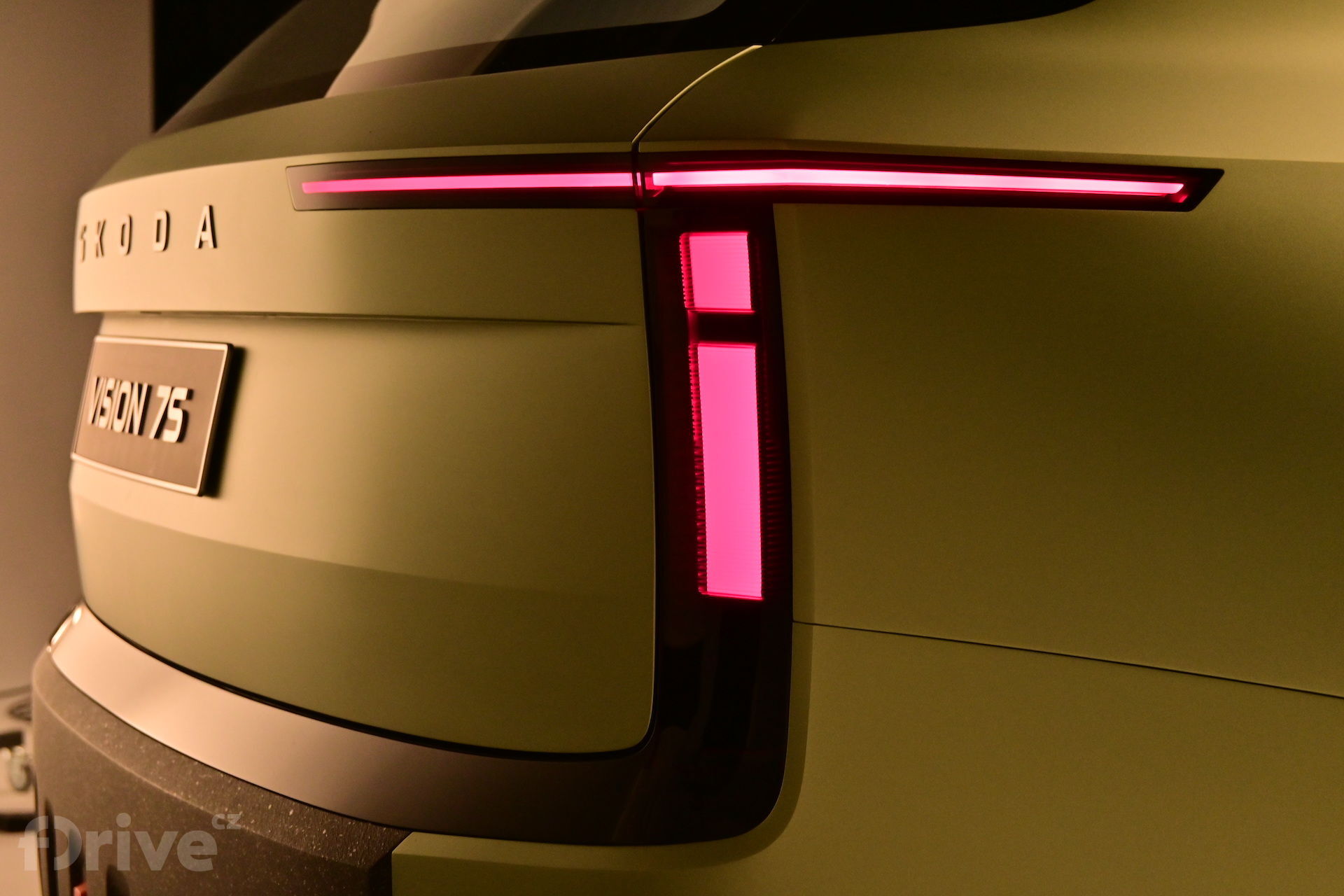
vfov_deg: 18.2
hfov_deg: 27.0
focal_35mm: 75
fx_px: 2800
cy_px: 448
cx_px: 672
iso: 1100
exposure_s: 1/80
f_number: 6.3
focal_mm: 50
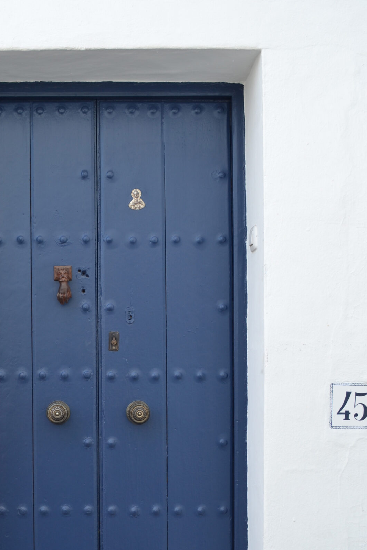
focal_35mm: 48
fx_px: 734
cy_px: 386
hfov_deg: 27.8
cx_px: 110
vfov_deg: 40.4
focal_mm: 20
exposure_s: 1/125
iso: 100
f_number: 5.6
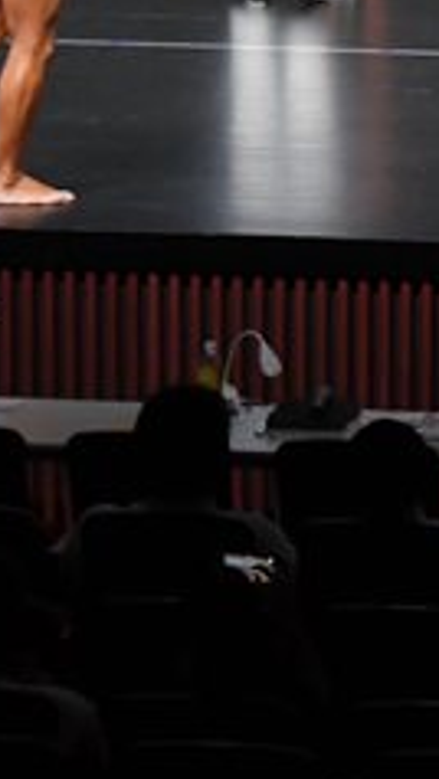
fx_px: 8954
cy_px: -10
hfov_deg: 2.8
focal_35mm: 433
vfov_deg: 5.0
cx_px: 962
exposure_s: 1/400
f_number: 5.6
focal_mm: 85
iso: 5000
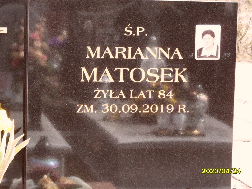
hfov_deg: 16.4
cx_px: 126
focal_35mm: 120
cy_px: 94
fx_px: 874
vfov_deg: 12.3
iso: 100
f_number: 4.4
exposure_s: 1/90
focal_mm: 20
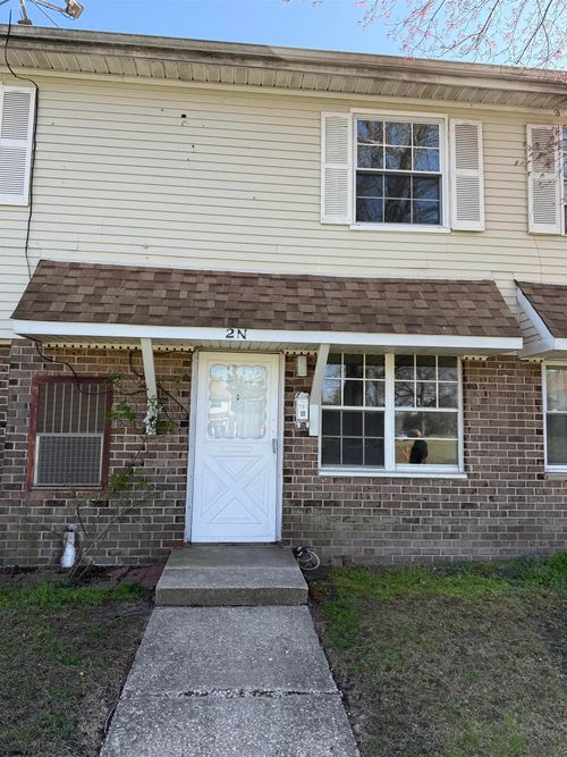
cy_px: 378
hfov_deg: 56.8
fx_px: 524
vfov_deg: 71.6
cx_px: 284
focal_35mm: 24
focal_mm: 6.76
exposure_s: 1/1493
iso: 100
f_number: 1.78
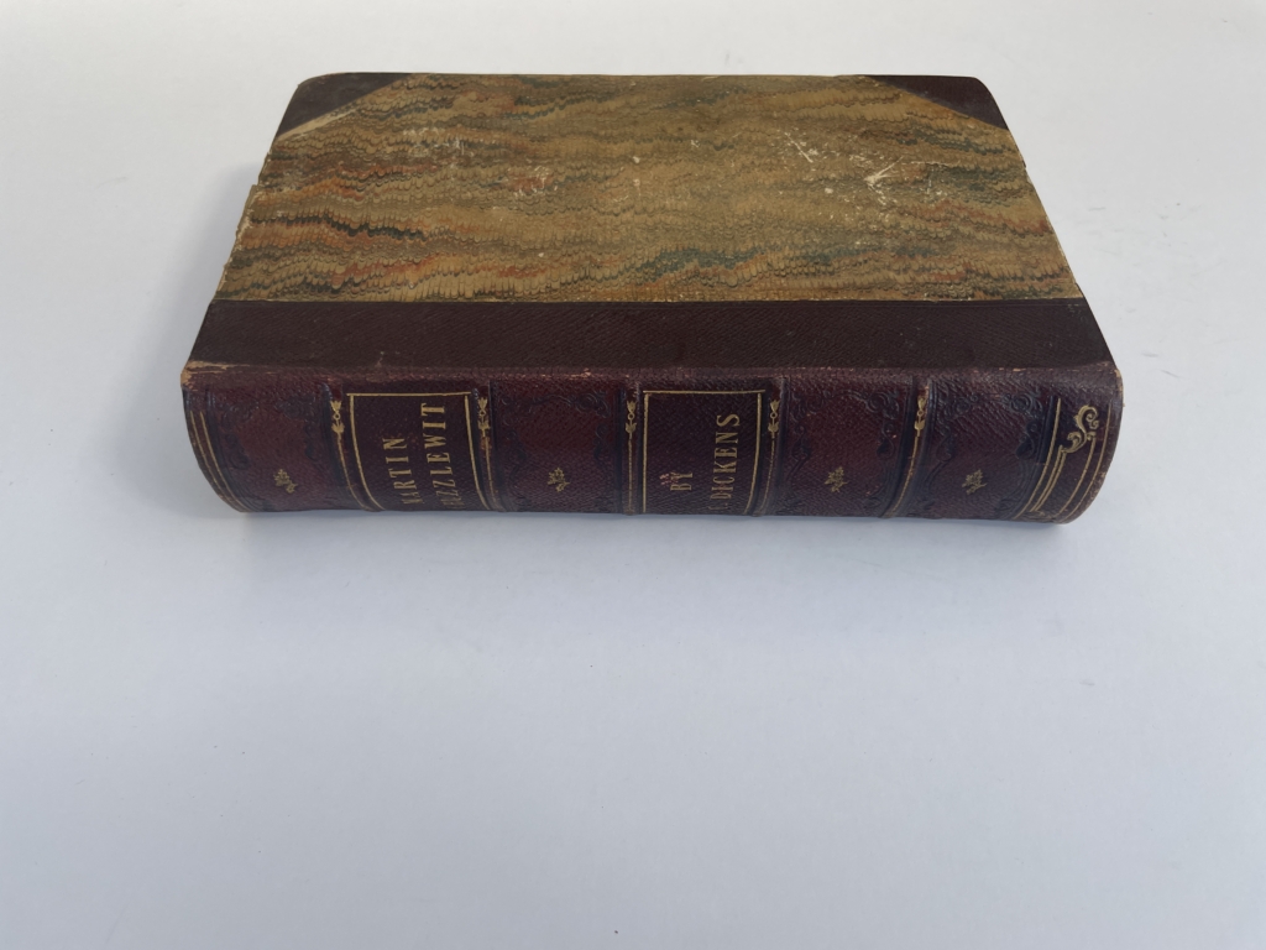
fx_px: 951
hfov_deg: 67.3
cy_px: 475
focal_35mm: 26
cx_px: 633
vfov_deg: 53.1
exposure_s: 1/569
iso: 32
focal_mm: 4.2
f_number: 1.6
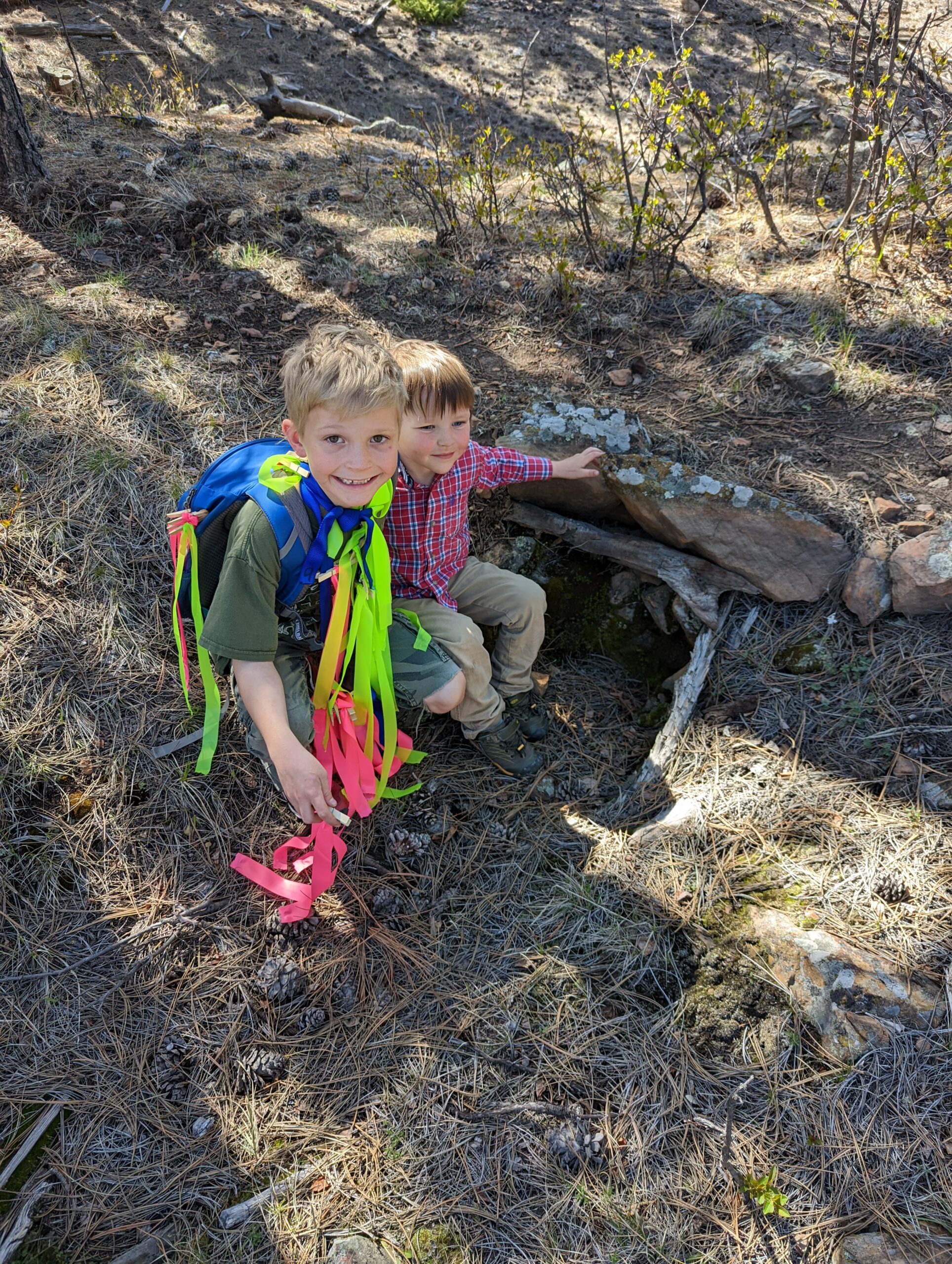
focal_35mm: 24
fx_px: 878
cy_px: 632
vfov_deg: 71.5
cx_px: 476
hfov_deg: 56.9
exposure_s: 1/264
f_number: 1.85
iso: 34
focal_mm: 6.81
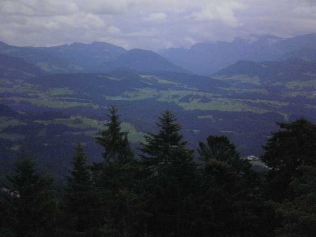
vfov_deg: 14.1
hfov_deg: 18.7
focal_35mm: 105
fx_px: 959
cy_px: 118
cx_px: 158
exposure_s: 1/500
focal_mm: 18.6
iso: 800
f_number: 17.7
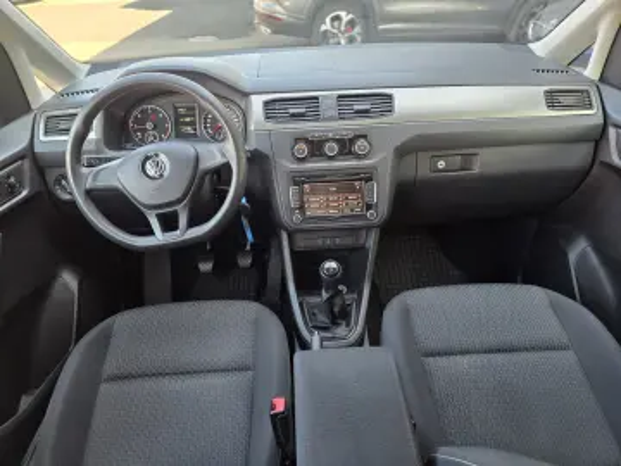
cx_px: 310
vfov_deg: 58.9
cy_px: 233
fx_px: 413
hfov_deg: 73.9
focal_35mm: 23
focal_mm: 6.3
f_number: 1.7
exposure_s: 1/100
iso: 160
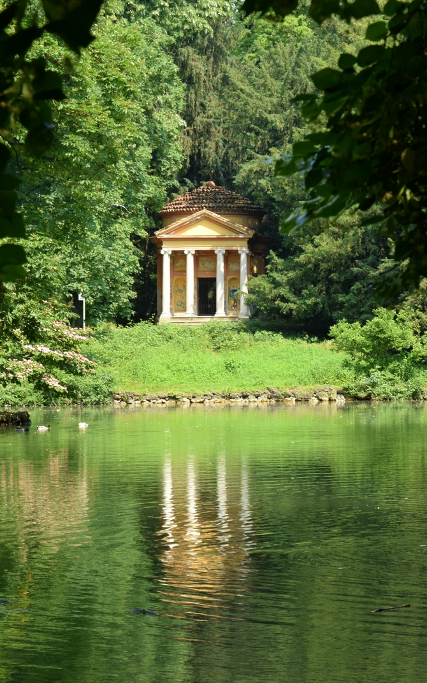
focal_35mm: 134
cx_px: 291
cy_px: 340
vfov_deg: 15.6
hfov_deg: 9.8
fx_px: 2495
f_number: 10
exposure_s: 1/125
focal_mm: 58
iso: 250
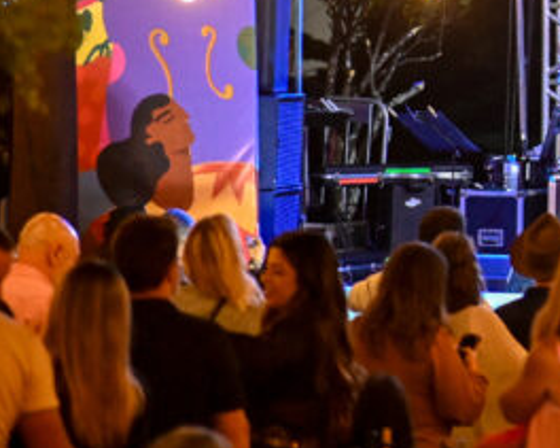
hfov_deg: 6.2
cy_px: -56
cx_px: 897
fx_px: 5119
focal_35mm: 309
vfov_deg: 5.0
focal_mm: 85
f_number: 1.8
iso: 2500
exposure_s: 1/125
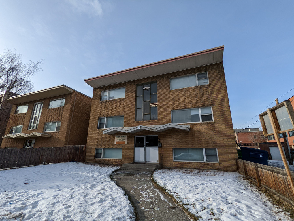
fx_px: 136
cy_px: 110
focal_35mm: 16
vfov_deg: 78.2
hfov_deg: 94.4
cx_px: 147
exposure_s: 1/1274
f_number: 2.2
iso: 47
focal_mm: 2.35
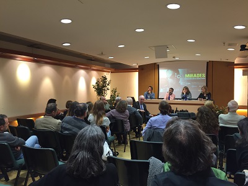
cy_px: 93
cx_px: 124
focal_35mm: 29
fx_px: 208
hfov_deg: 61.7
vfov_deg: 48.2
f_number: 2.2
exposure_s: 1/33
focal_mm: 4.15
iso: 100
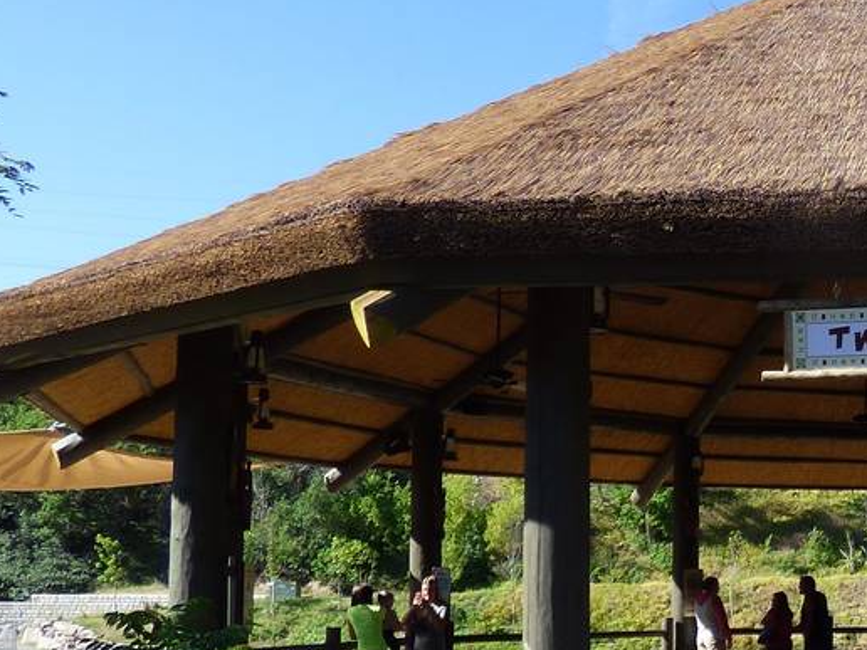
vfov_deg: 23.5
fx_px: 1553
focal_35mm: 62
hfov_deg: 28.0
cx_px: 985
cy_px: 462
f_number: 2.8
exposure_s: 1/800
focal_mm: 3.58
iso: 100
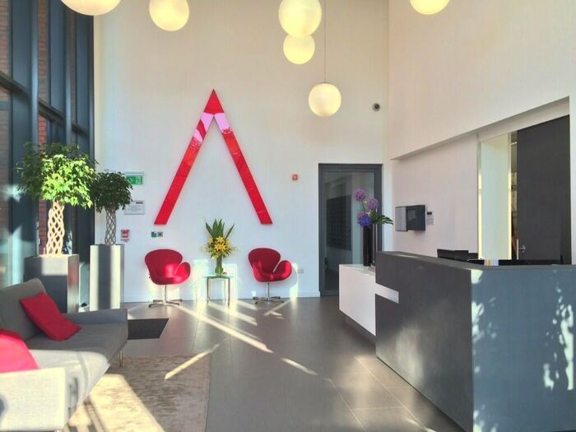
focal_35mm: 29
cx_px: 288
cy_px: 216
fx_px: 483
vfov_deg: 48.2
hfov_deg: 61.7
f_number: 2.2
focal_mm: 4.15
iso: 32
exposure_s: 1/155
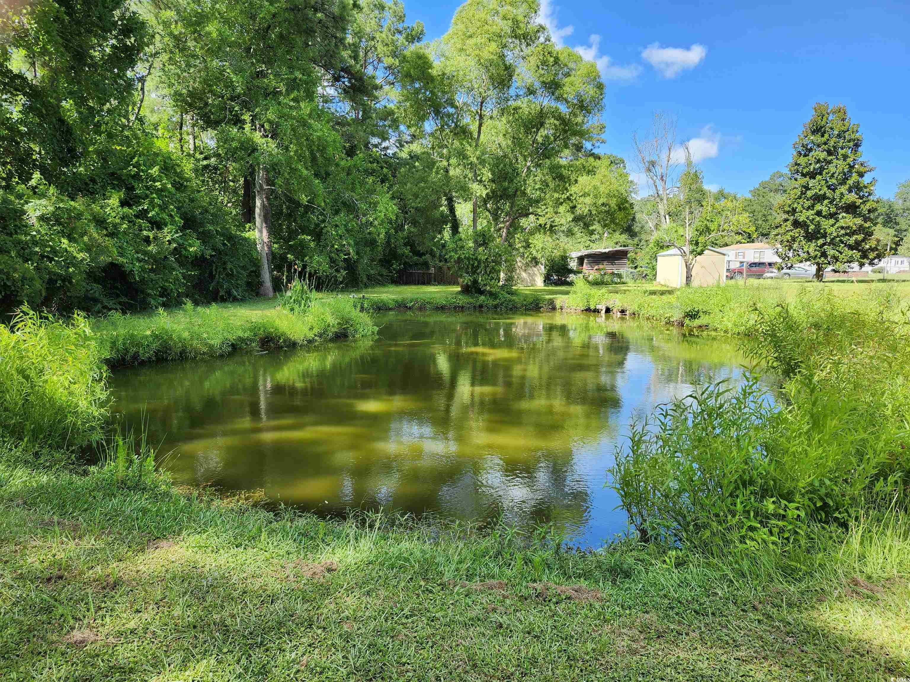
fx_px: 605
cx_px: 455
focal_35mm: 23
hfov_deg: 73.9
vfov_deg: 58.9
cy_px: 341
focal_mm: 5.54
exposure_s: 1/378
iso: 25
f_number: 1.8
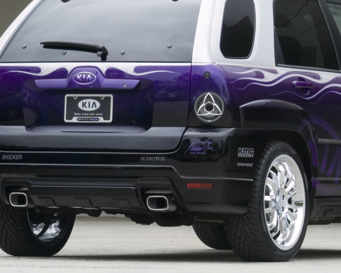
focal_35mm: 340
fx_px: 3431
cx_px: 244
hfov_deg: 5.7
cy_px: 77
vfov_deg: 4.6
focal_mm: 130
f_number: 22
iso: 200
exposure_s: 1/3
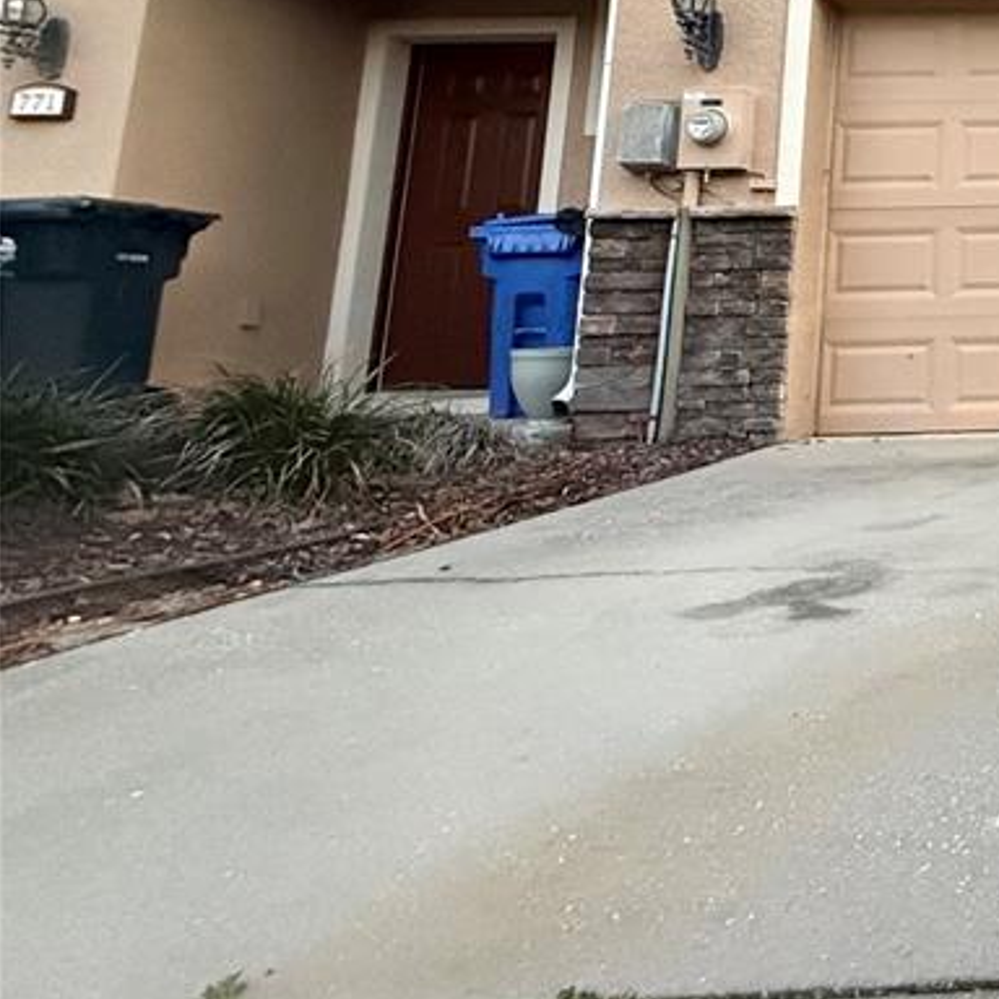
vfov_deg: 46.1
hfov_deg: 33.9
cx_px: 1329
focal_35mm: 33
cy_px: 148
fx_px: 1077
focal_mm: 2.22
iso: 1000
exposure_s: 1/60
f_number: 2.2
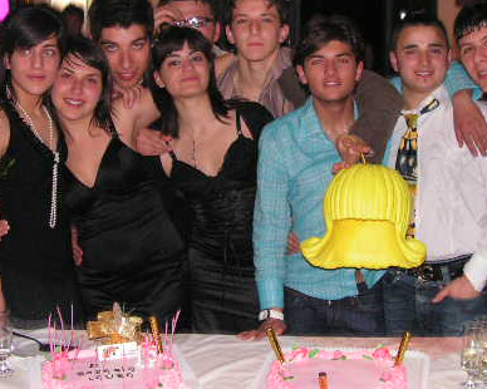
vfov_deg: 26.1
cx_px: 264
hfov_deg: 32.5
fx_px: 836
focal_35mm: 58
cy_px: 149
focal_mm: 6
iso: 200
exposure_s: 1/40
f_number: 3.2
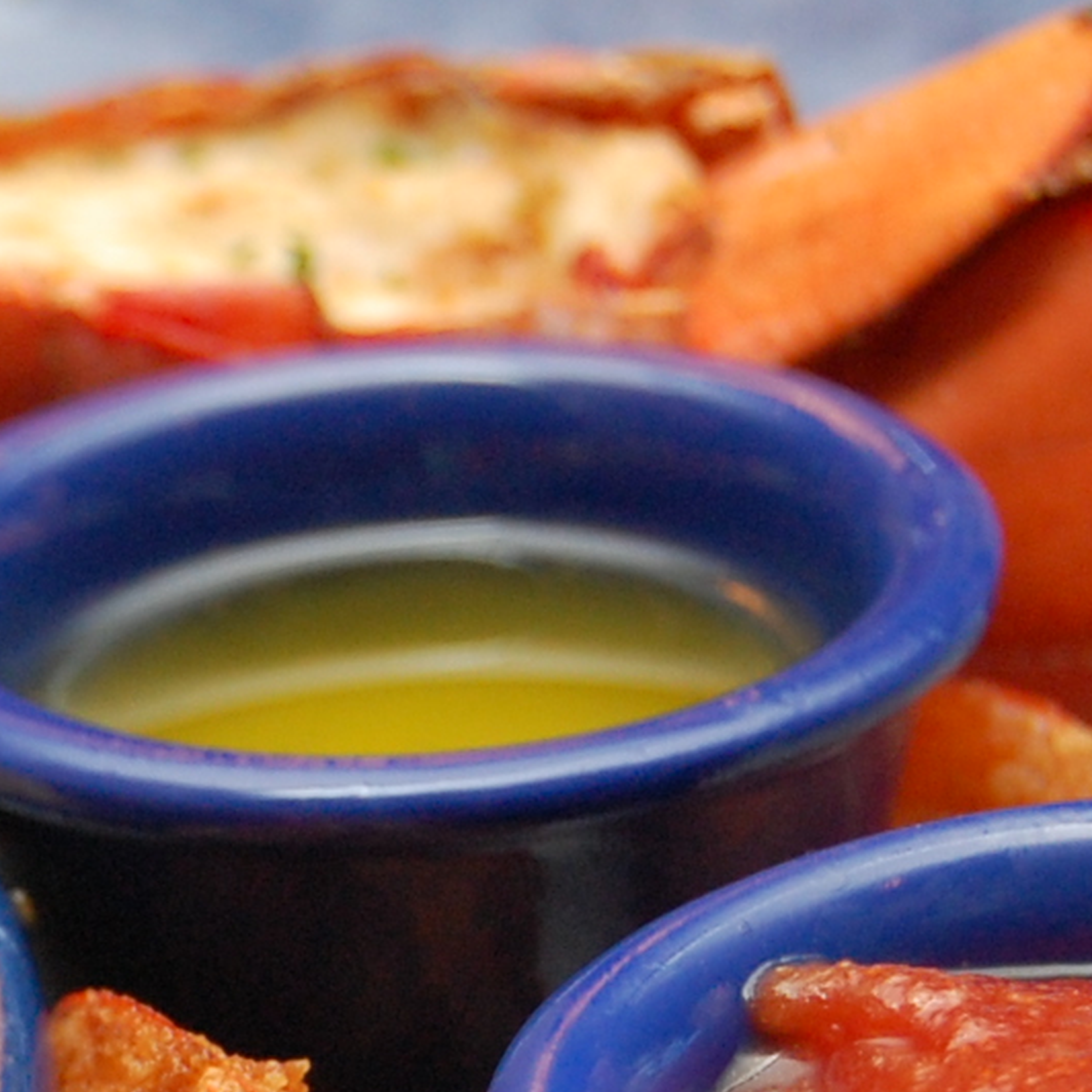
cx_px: -474
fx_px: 7317
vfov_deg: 8.5
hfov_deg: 8.4
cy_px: 981
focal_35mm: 205
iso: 800
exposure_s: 1/60
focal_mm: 38
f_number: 4.8
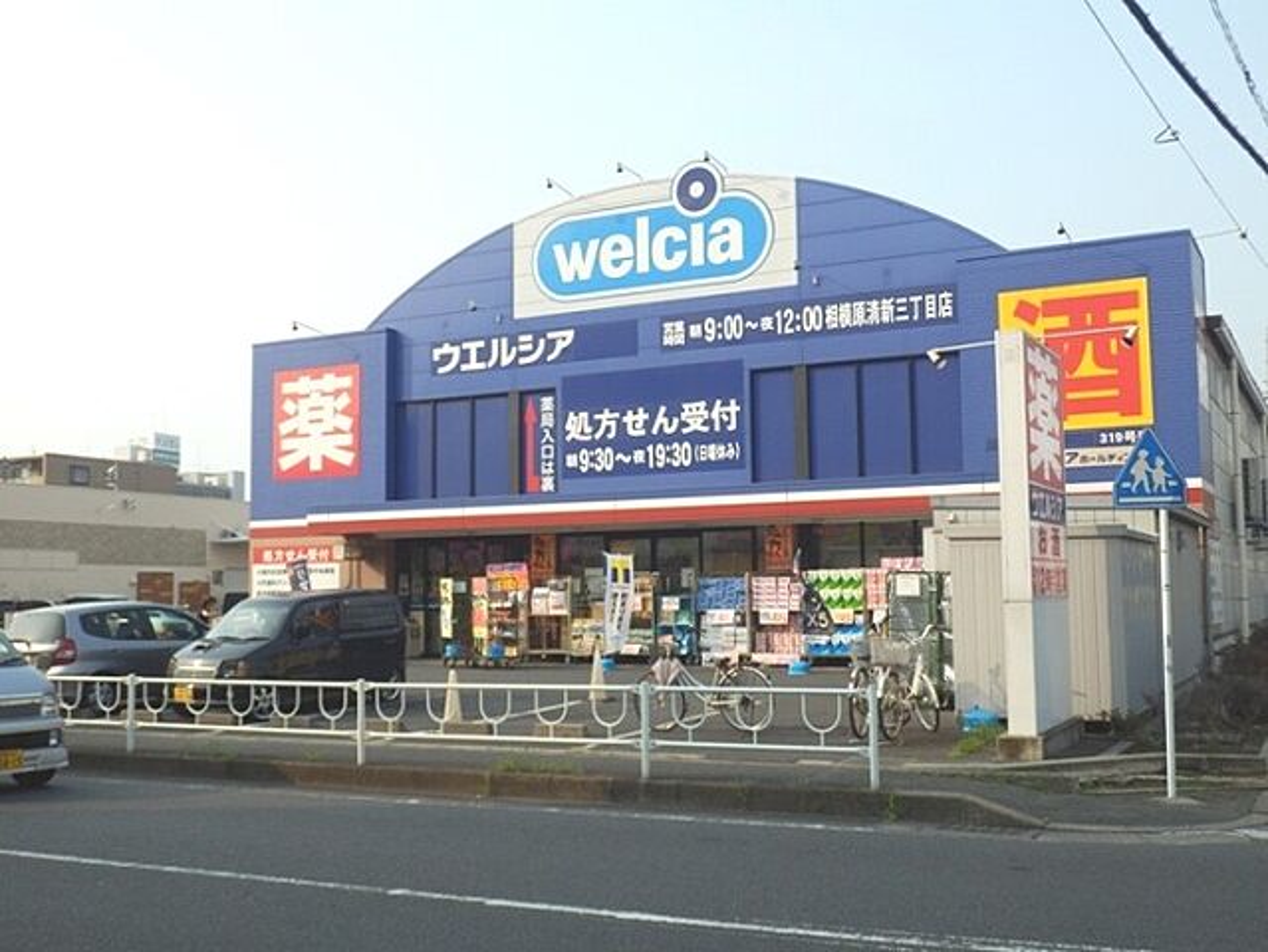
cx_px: 634
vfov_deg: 32.9
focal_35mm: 44
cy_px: 476
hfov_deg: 42.9
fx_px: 1613
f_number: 4.2
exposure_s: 1/500
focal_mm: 7.9
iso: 80
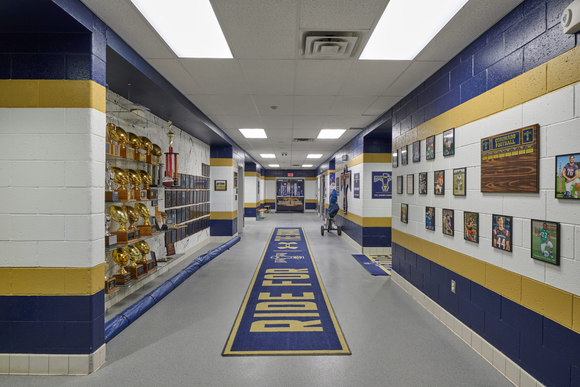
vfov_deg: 64.6
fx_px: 306
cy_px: 194
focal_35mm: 19
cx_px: 290
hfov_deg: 86.9
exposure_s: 1.6
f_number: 11
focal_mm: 19
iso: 64
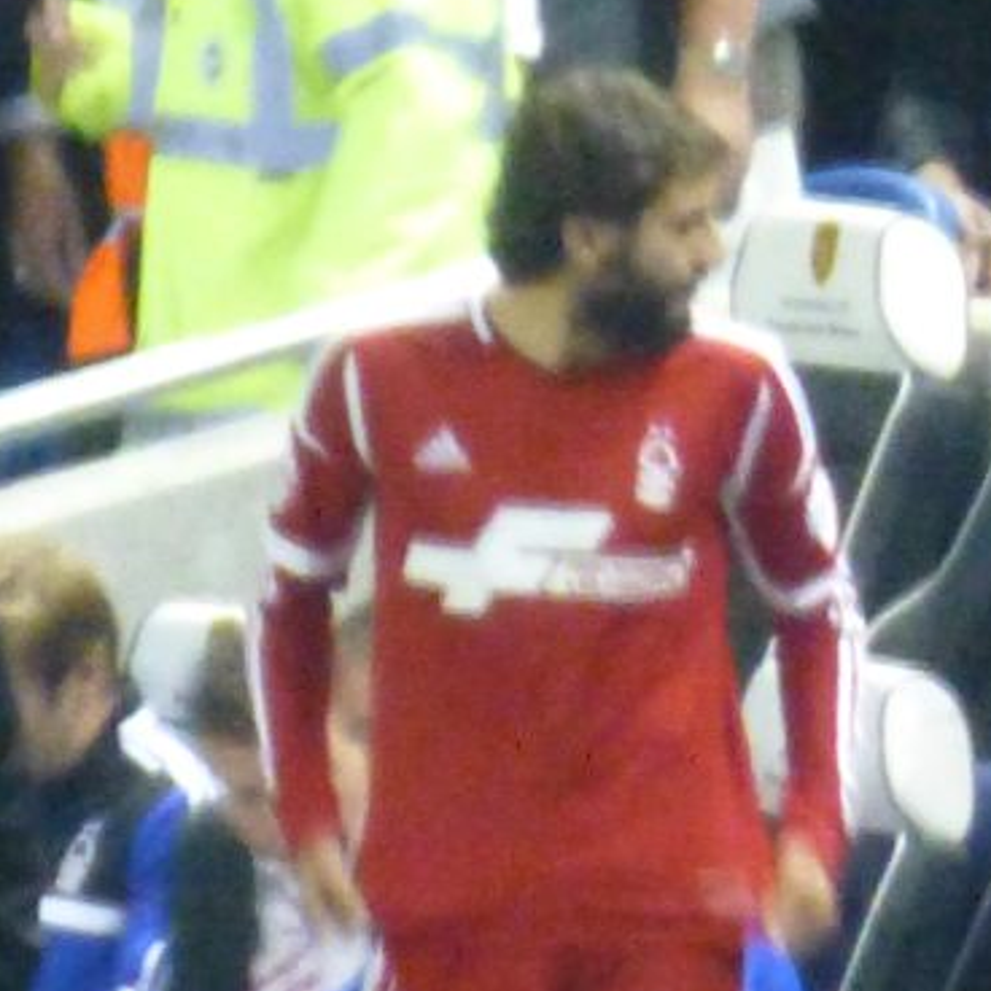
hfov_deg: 0.6
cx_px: -541
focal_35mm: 2769
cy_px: 522
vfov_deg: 0.6
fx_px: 89686
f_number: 6.4
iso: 1600
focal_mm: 86
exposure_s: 1/15
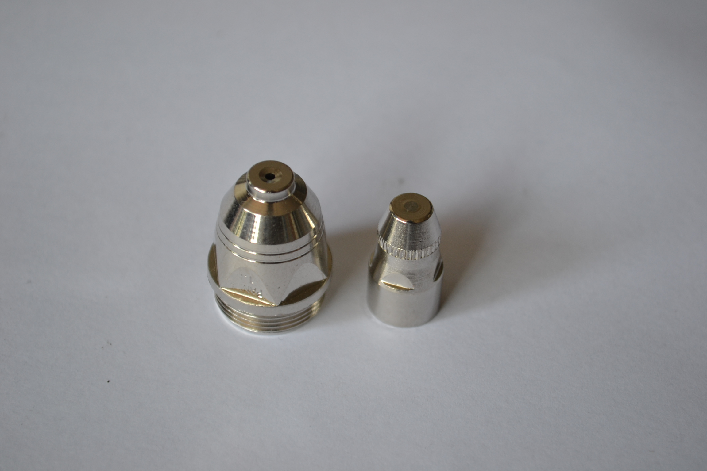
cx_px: 354
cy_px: 236
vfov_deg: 18.9
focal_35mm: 72
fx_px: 1414
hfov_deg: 28.1
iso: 400
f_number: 5.6
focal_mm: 48
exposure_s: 1/80
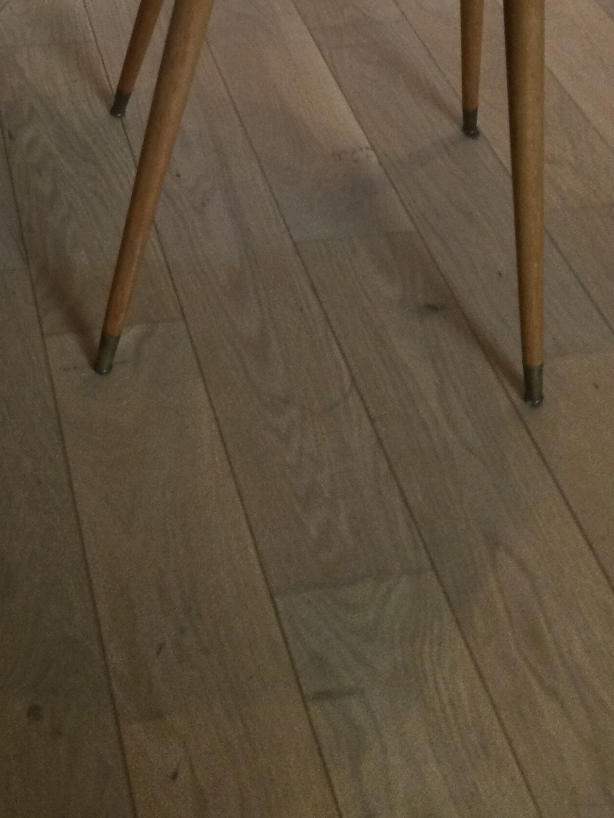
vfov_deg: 30.6
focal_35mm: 60
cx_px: 192
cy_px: 65
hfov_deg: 24.3
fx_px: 1419
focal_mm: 3.3
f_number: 2.4
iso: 100
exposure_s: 1/33
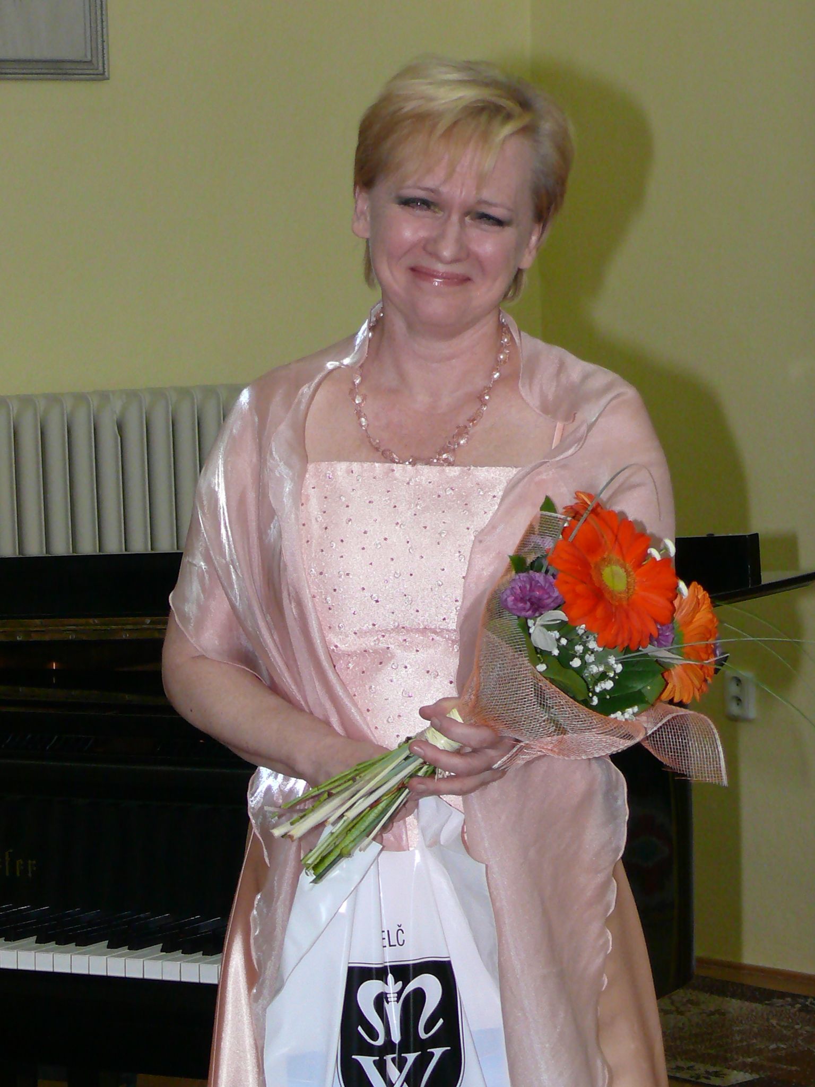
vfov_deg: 16.3
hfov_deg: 12.2
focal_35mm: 121
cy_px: 544
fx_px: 3798
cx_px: 408
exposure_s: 1/30
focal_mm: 14.7
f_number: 3.2
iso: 200
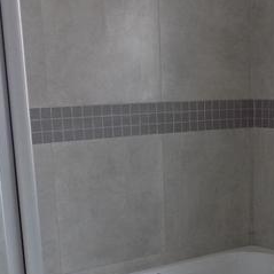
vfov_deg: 24.3
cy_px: 268
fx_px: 609
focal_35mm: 68
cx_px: 197
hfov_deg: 25.1
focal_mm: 4
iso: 100
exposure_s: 1/30
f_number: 3.1
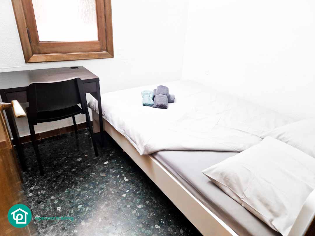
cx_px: 158
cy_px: 118
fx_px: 209
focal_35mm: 23
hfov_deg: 73.9
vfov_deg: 58.9
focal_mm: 5.4
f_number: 1.8
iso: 200
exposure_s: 1/100
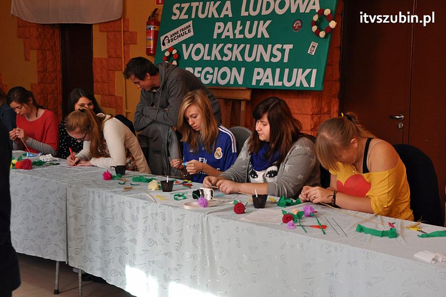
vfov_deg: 22.6
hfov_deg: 33.4
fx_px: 743
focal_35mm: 60
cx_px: 223
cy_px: 148
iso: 800
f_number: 9
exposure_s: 1/80
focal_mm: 40
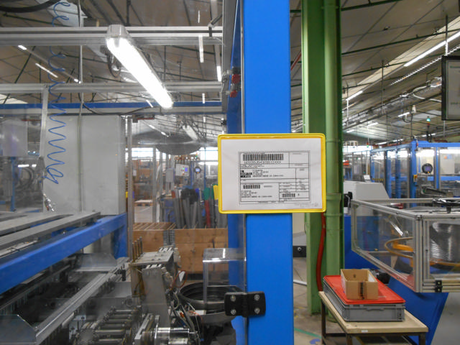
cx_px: 230
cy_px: 172
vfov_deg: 53.1
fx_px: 346
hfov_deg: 67.3
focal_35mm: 26
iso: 360
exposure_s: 1/30
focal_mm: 4.7
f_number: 3.4
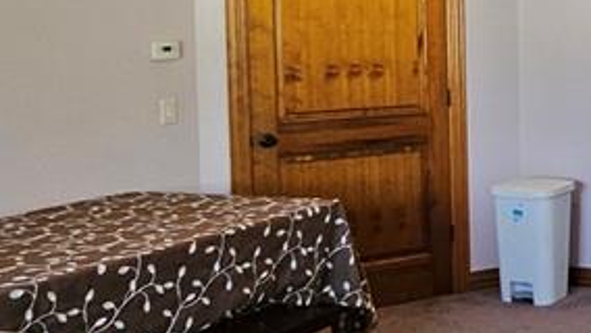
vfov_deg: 23.1
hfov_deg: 31.4
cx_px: 766
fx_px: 800
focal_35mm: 51
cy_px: 57
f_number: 2.2
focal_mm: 1.7
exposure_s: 1/60
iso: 200
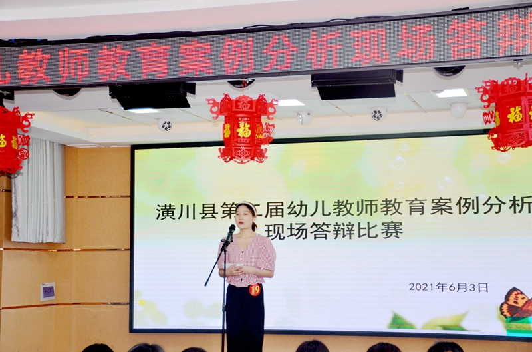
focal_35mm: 72
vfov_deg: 18.8
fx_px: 1061
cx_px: 266
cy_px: 176
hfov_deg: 28.1
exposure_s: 1/160
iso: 200
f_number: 4.5
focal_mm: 48
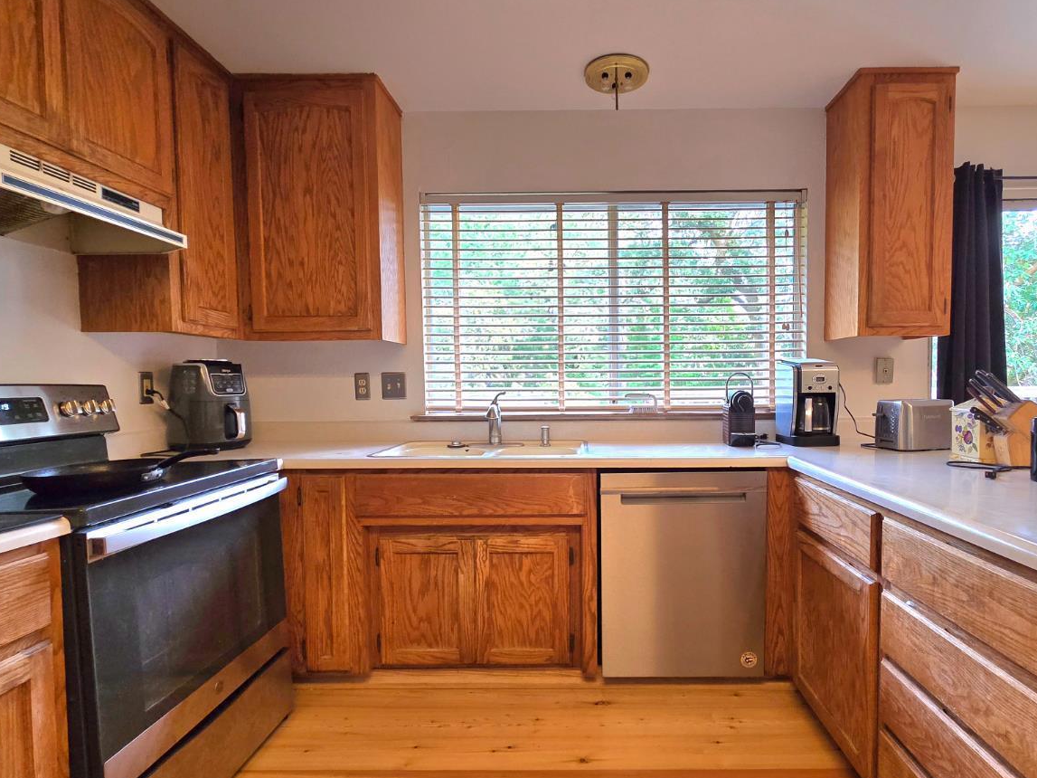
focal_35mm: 17
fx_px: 509
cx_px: 579
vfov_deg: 74.7
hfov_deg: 90.6
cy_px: 403
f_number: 2.2
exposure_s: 1/60.2
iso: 200
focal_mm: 2.2
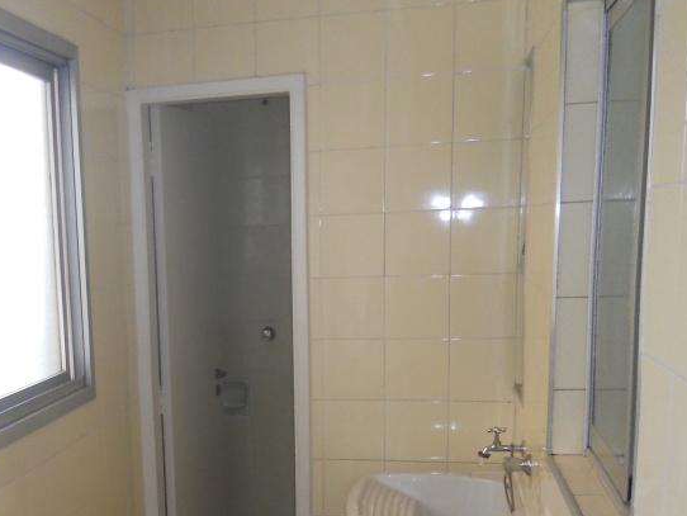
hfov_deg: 36.3
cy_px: 436
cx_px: 147
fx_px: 1013
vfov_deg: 27.8
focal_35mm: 51
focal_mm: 4.9
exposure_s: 1/30
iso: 250
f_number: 3.2
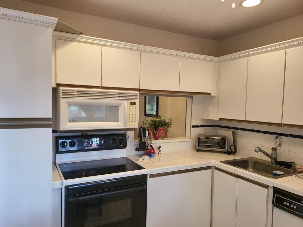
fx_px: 219
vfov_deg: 54.9
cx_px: 148
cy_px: 116
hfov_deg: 69.4
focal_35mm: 25
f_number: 1.8
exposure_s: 1/120
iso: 160
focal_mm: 5
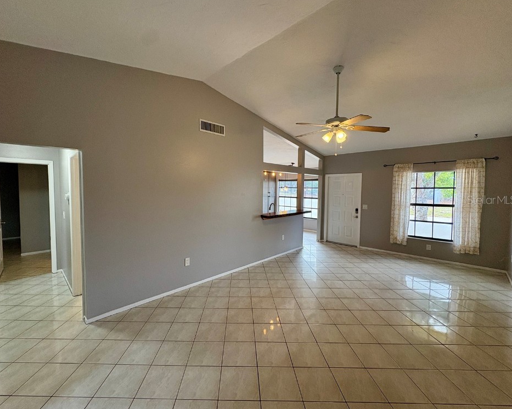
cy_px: 200
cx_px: 238
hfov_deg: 96.6
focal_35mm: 15
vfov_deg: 84.0
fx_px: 227
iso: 200
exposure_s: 1/120
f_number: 2.2
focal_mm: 2.22
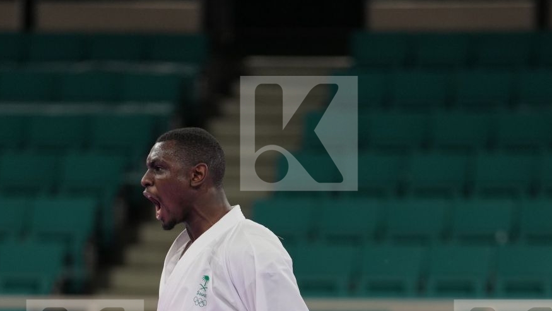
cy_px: 357
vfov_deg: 2.8
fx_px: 6308
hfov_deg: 5.0
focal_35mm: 431
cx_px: 299
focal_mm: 200
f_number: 2.8
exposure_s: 1/1000
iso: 640
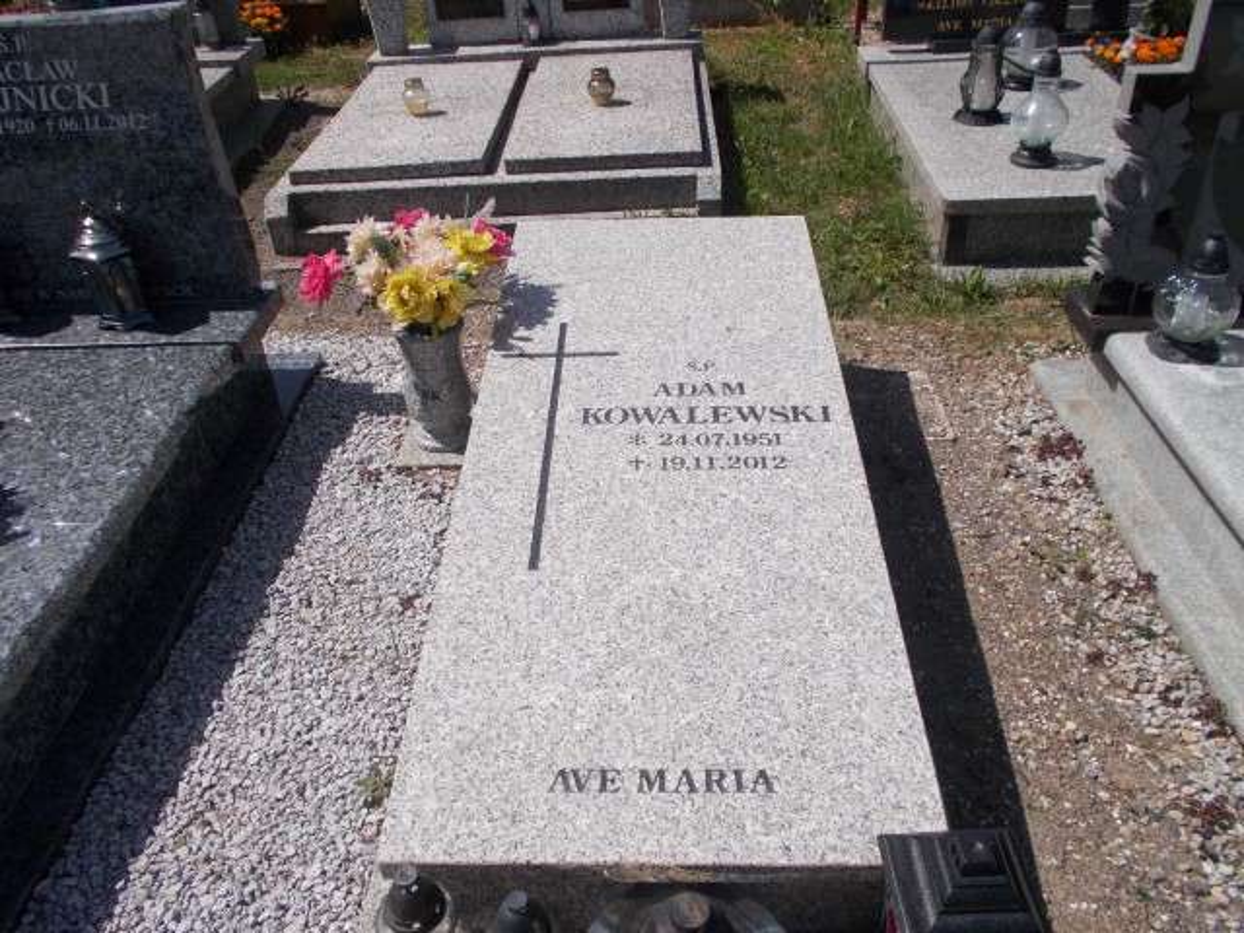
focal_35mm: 30
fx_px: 1078
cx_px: 622
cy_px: 466
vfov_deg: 46.8
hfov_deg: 60.0
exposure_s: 1/320
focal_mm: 5.3
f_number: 8.6
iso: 80
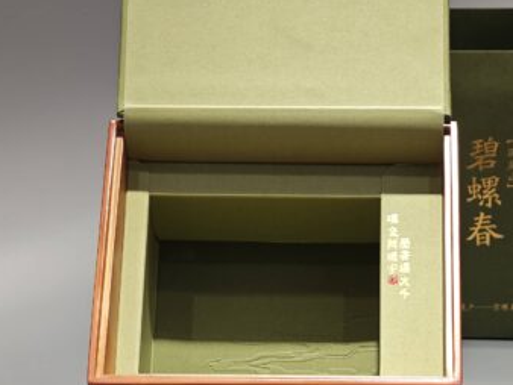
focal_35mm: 142
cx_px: 331
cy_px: 164
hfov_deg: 13.9
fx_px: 2106
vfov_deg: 10.5
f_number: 2
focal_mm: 10.1
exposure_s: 1/100
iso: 200
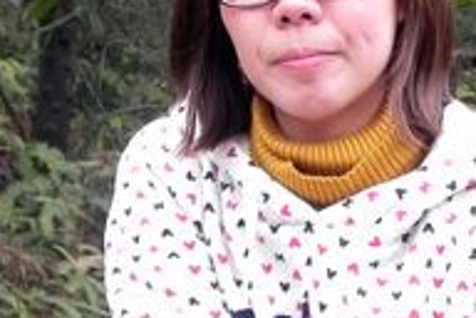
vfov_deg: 3.8
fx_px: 4760
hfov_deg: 5.7
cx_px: 198
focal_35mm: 360
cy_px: -96
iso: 182
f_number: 4
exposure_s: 1/125
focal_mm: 16.9
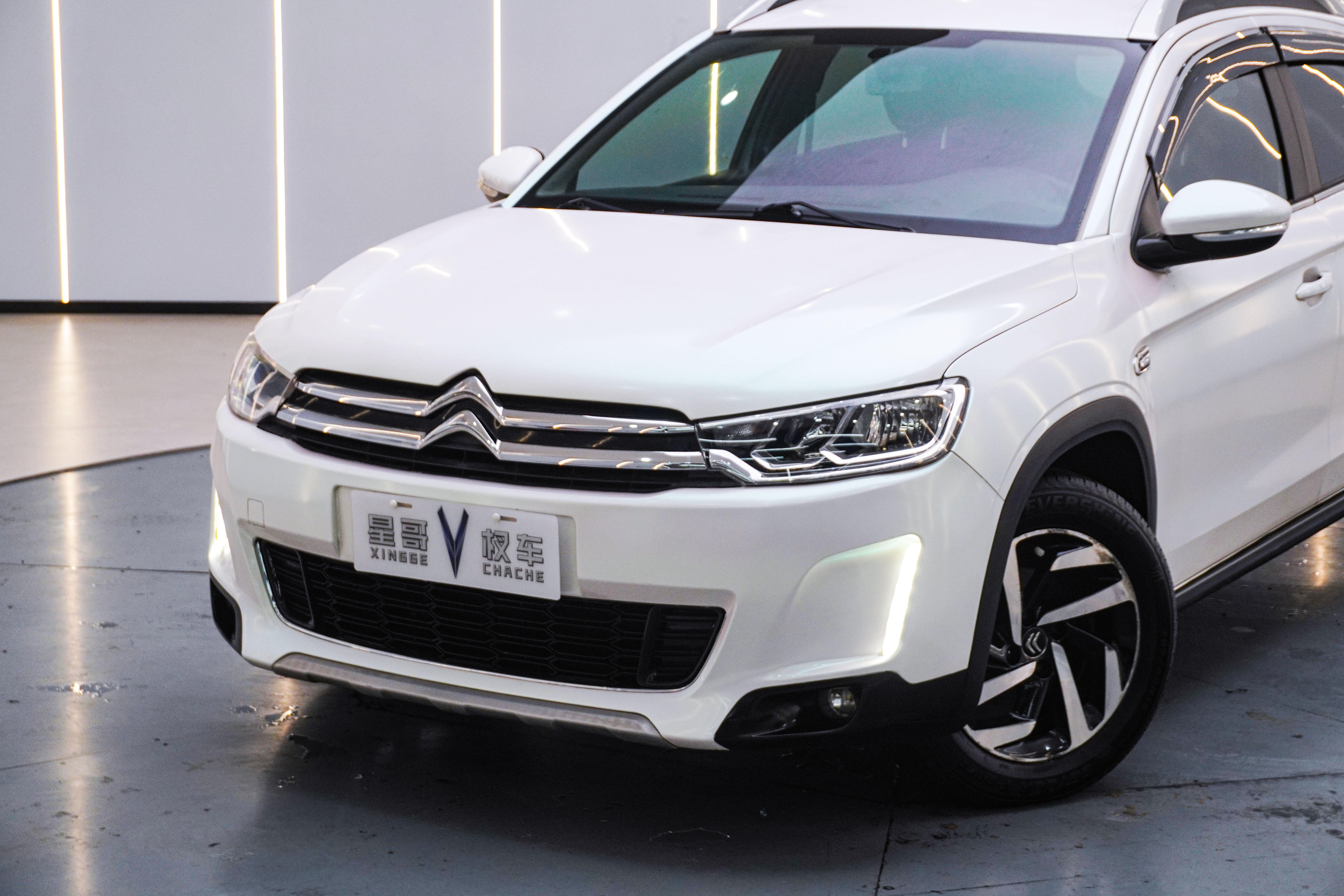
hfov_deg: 29.2
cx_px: 672
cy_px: 448
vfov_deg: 19.7
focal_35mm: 69
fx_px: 2576
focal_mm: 46
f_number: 6.3
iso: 640
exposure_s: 1/80
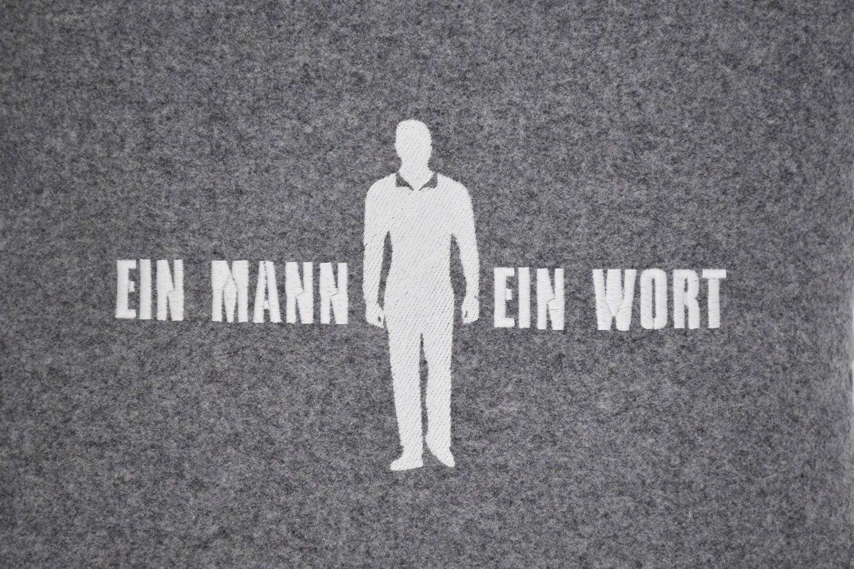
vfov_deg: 16.3
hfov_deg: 24.2
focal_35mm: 84
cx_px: 427
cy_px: 284
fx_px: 1993
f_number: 6.3
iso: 400
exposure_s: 1/160
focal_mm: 56
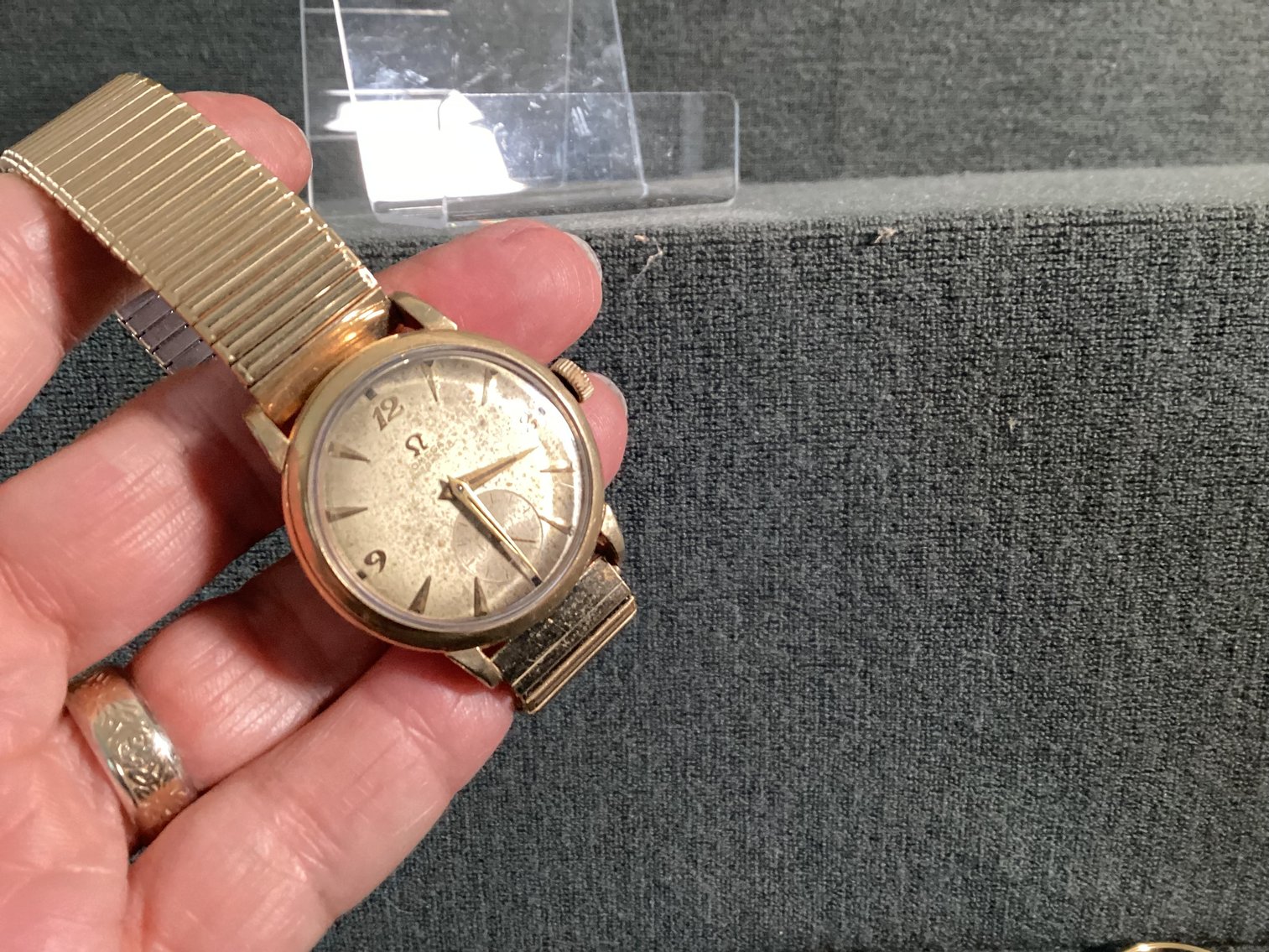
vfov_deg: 45.4
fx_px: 1137
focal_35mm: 31
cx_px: 634
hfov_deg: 58.3
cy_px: 476
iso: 250
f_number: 2.4
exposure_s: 1/40
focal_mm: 3.3
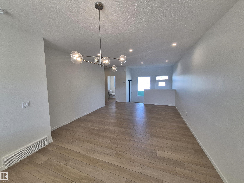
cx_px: 122
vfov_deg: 89.9
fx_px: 92
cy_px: 92
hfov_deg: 106.2
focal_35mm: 13
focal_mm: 1.74
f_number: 2.2
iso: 80
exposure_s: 1/120
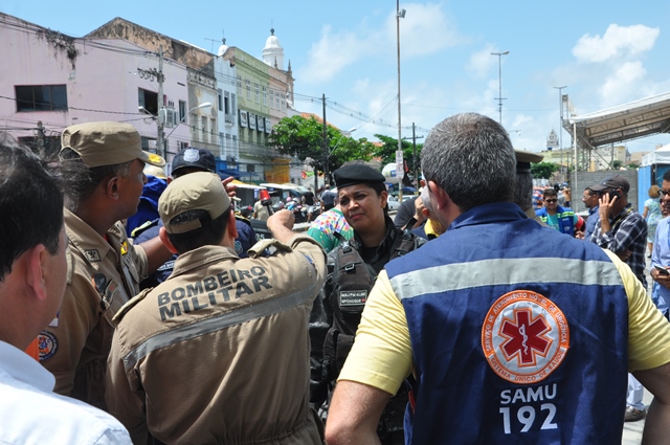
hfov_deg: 49.6
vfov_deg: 34.1
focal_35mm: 39
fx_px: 725
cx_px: 335
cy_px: 222
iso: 400
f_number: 11
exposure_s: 1/500
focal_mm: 26
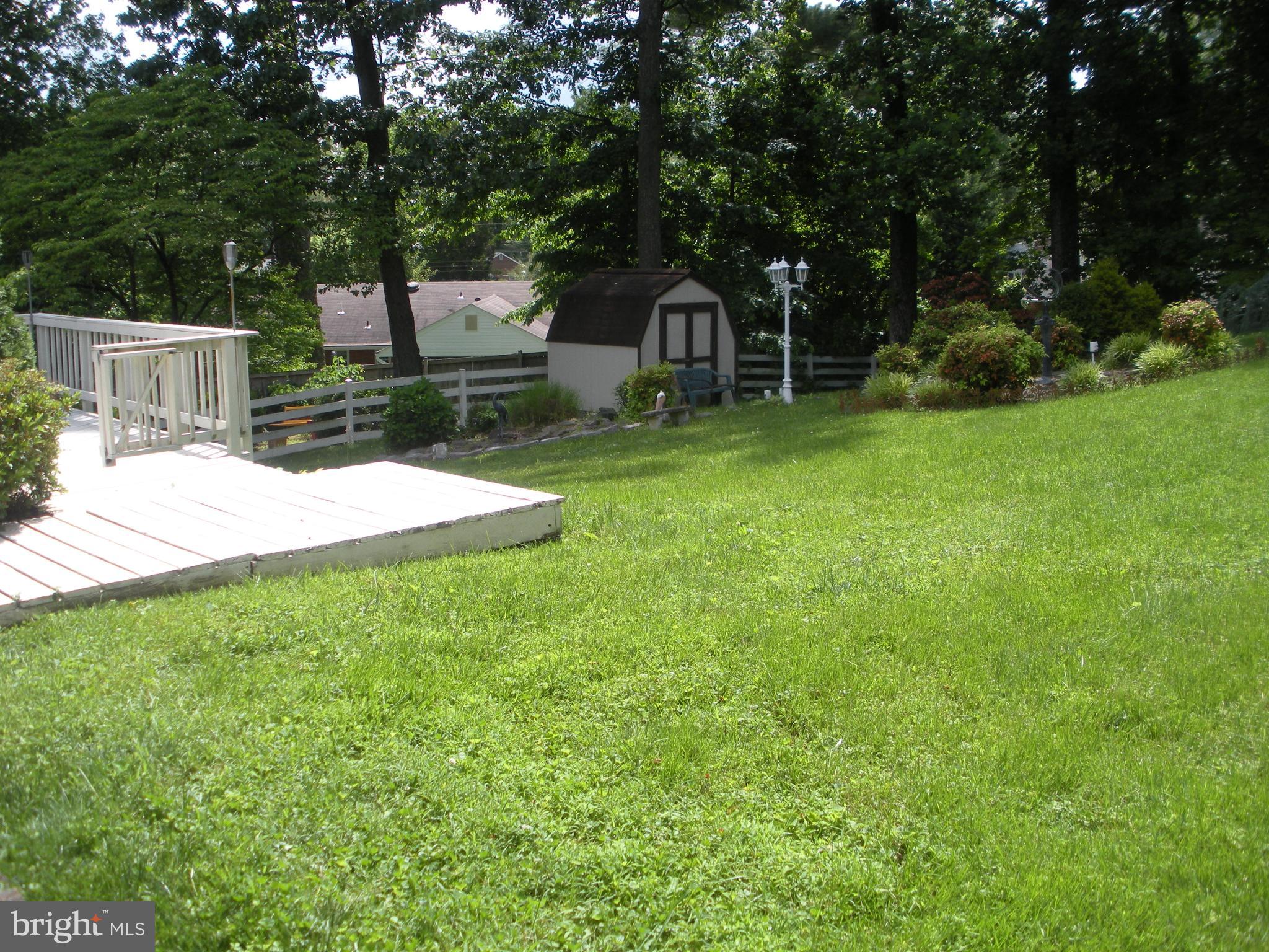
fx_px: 1320
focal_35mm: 36
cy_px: 476
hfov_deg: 51.4
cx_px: 634
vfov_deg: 39.7
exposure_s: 1/312
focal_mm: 6.3
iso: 64
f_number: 3.5
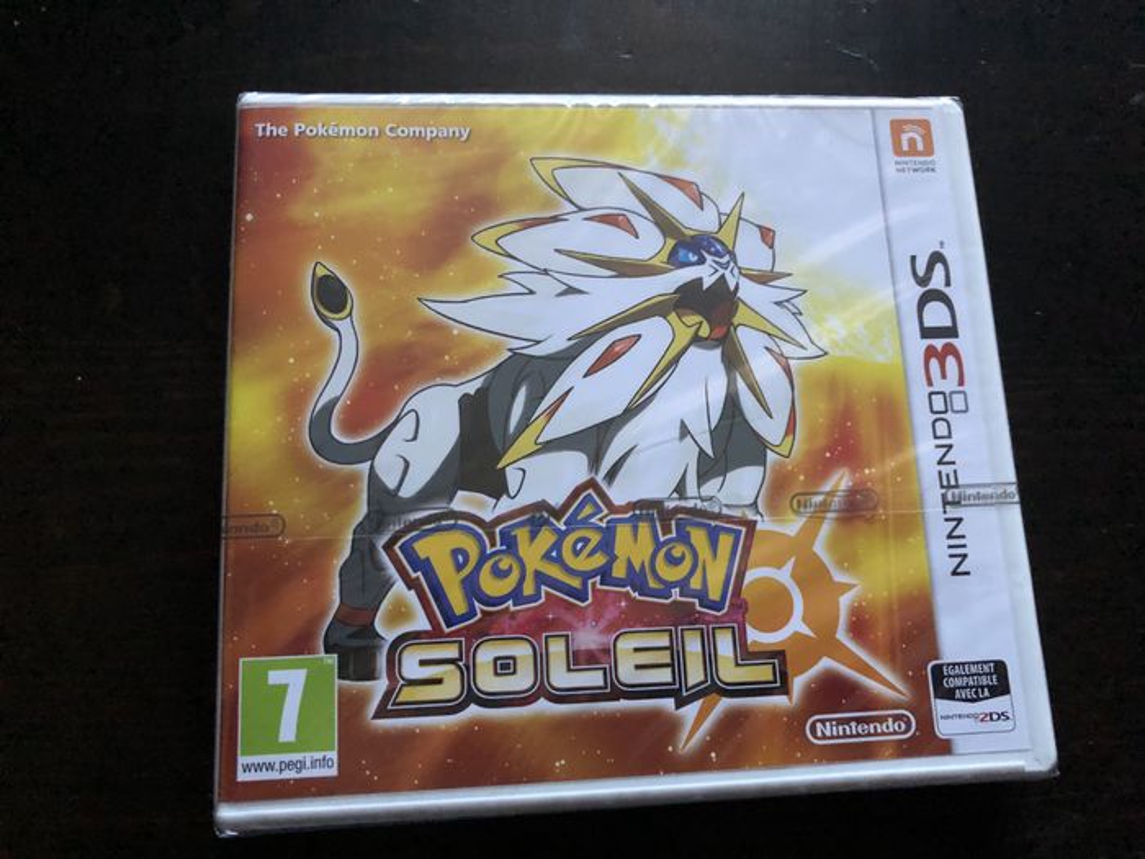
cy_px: 430
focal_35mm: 28
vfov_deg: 49.7
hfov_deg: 63.4
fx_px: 926
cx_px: 572
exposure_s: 1/4
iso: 100
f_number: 1.8
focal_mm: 4
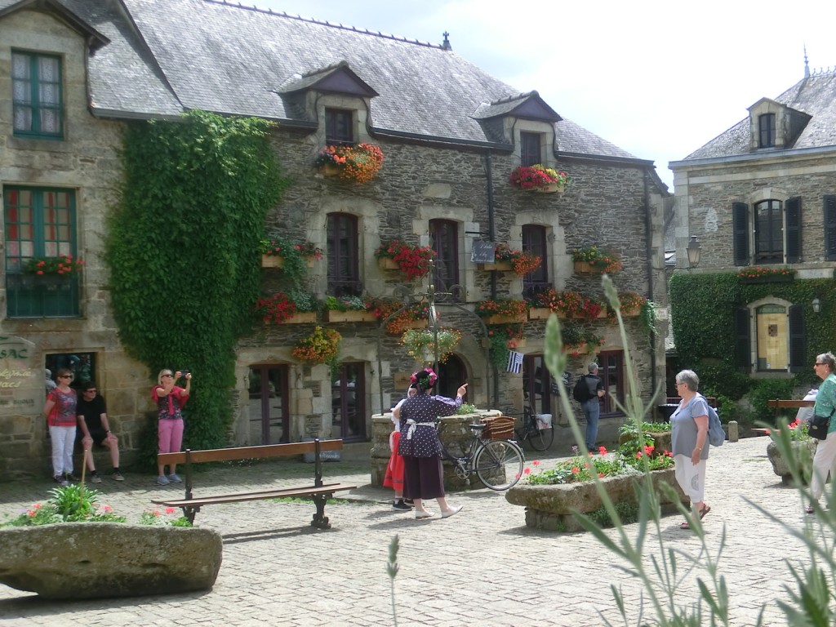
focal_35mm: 57
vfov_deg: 25.7
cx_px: 418
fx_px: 1377
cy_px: 314
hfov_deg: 33.8
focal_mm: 10.04
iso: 80
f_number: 4.5
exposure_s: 1/400
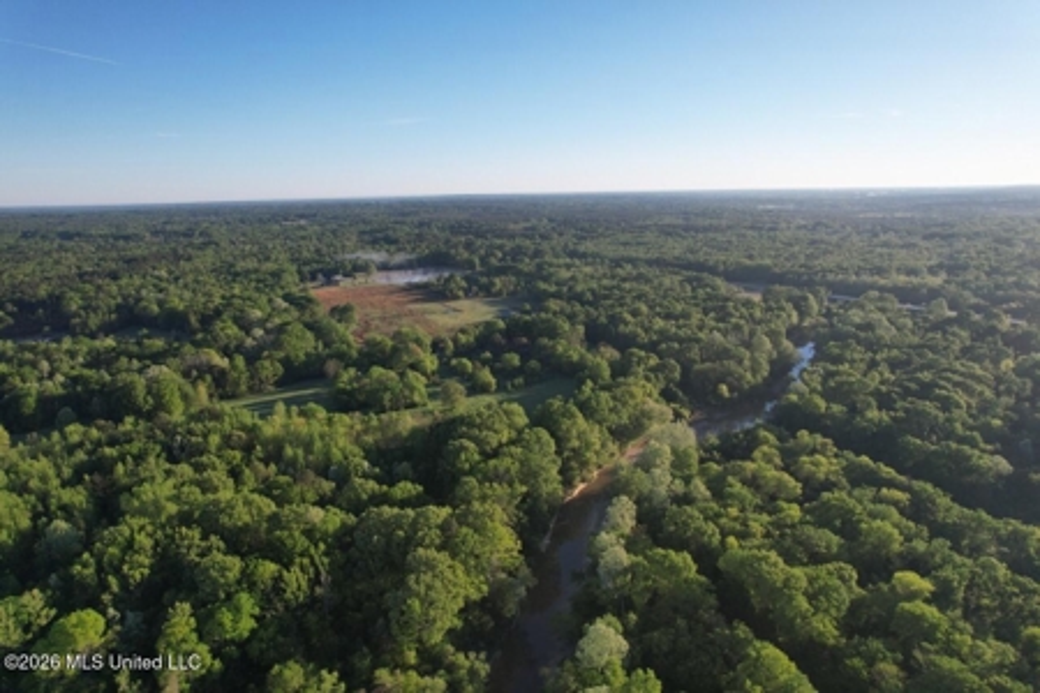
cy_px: 346
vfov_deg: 57.2
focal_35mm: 22
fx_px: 636
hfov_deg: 78.6
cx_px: 520
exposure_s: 1/1250
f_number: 2.8
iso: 100
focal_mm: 8.38
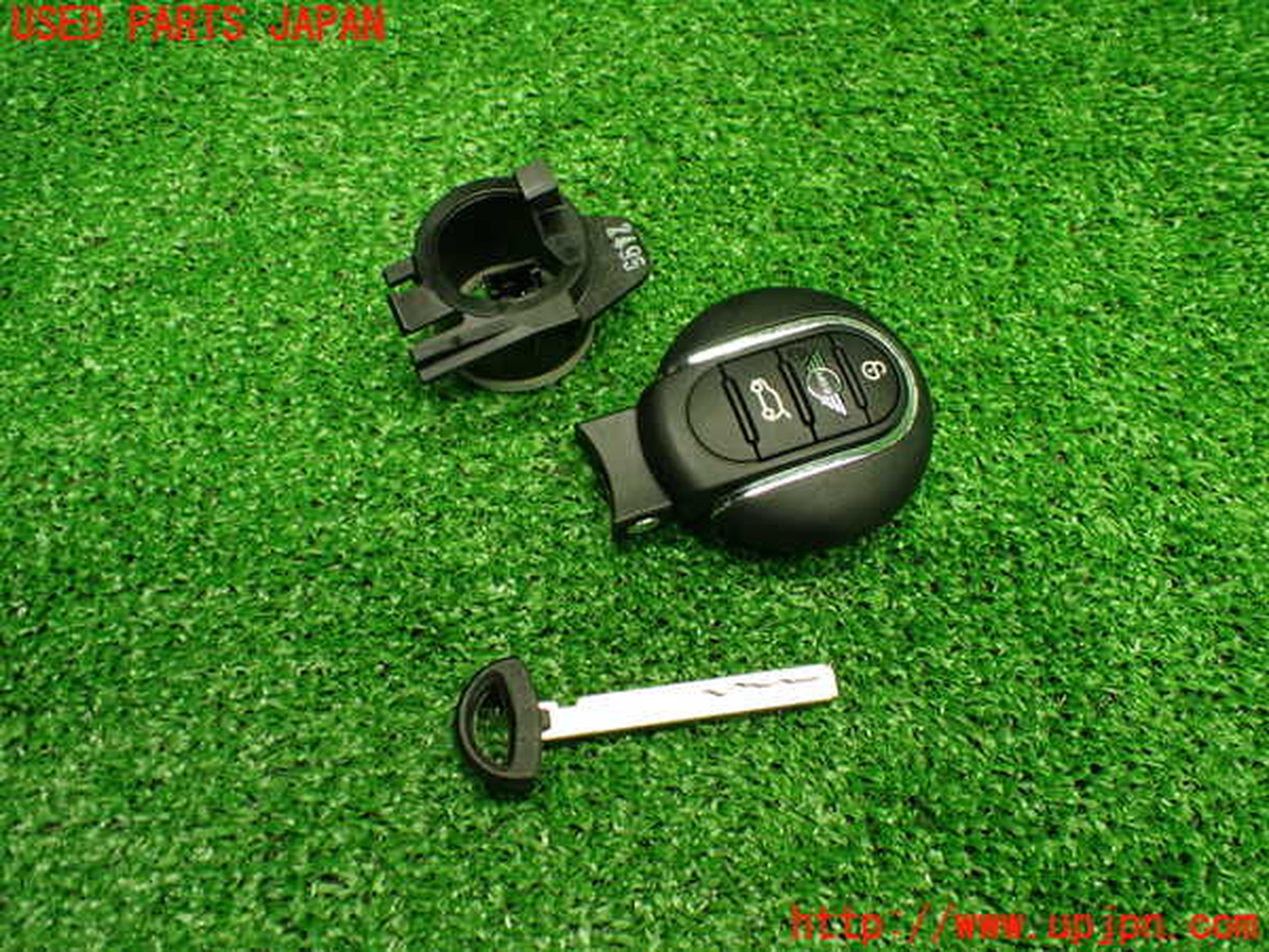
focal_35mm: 30
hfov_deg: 60.0
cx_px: 634
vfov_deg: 46.8
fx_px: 1100
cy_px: 476
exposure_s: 1/125
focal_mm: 5.4
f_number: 2.3
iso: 640
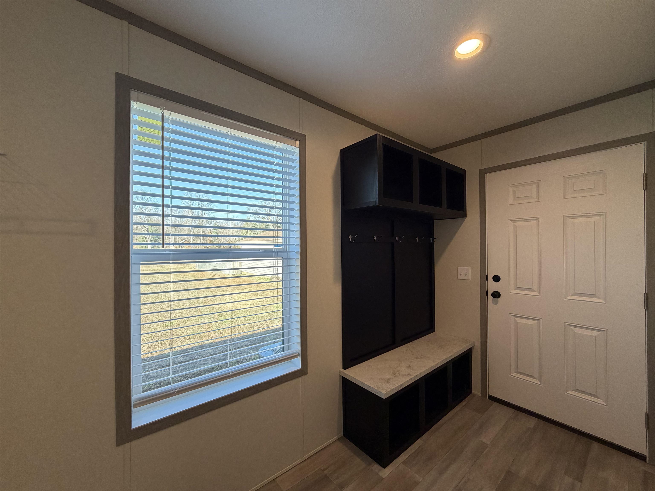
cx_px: 328
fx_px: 265
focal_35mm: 14
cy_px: 246
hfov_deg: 102.1
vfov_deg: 85.7
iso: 80
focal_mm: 2.22
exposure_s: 1/120
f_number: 2.2
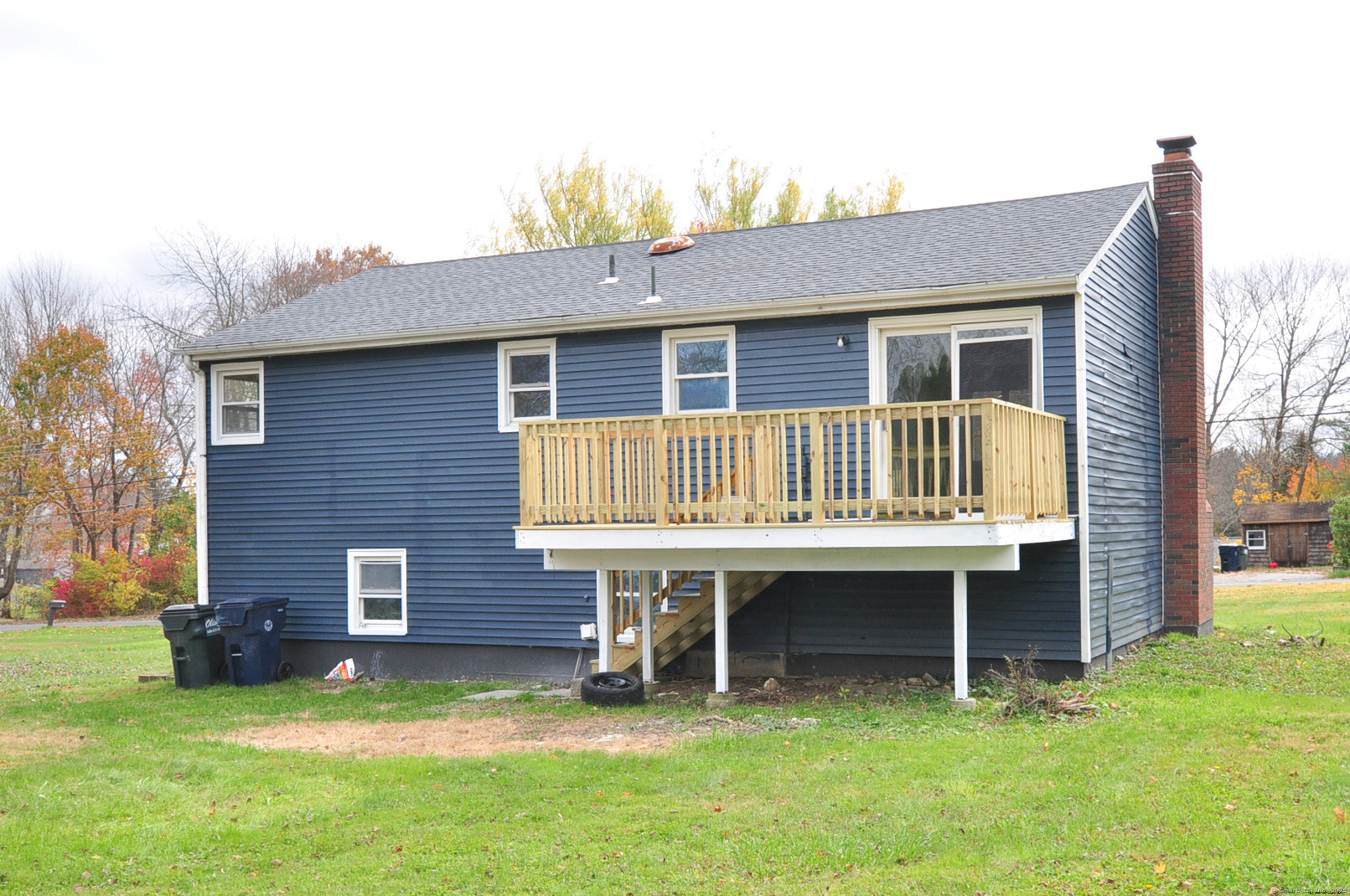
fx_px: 1124
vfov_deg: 43.5
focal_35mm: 30
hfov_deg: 62.0
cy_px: 448
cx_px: 675
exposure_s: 1/250
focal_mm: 20
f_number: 8
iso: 400
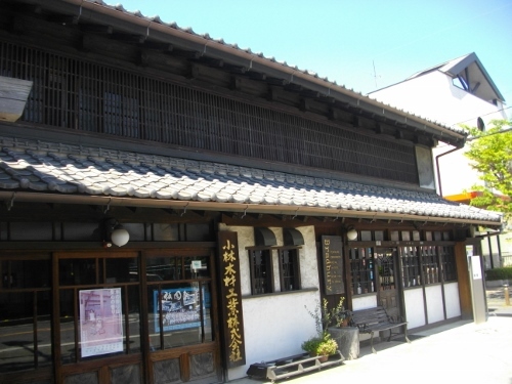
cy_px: 192
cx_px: 256
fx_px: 473
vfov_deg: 44.2
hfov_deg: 56.8
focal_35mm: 32
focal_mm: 5.7
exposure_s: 1/320
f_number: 2.9
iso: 100
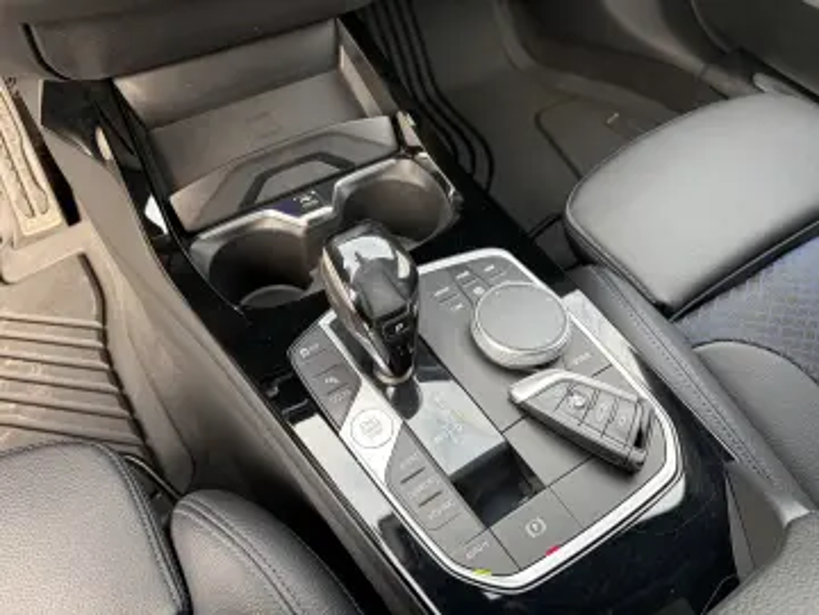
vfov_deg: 53.1
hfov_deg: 67.3
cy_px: 308
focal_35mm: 26
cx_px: 410
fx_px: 615
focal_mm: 5.96
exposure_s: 1/121
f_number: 1.6
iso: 125
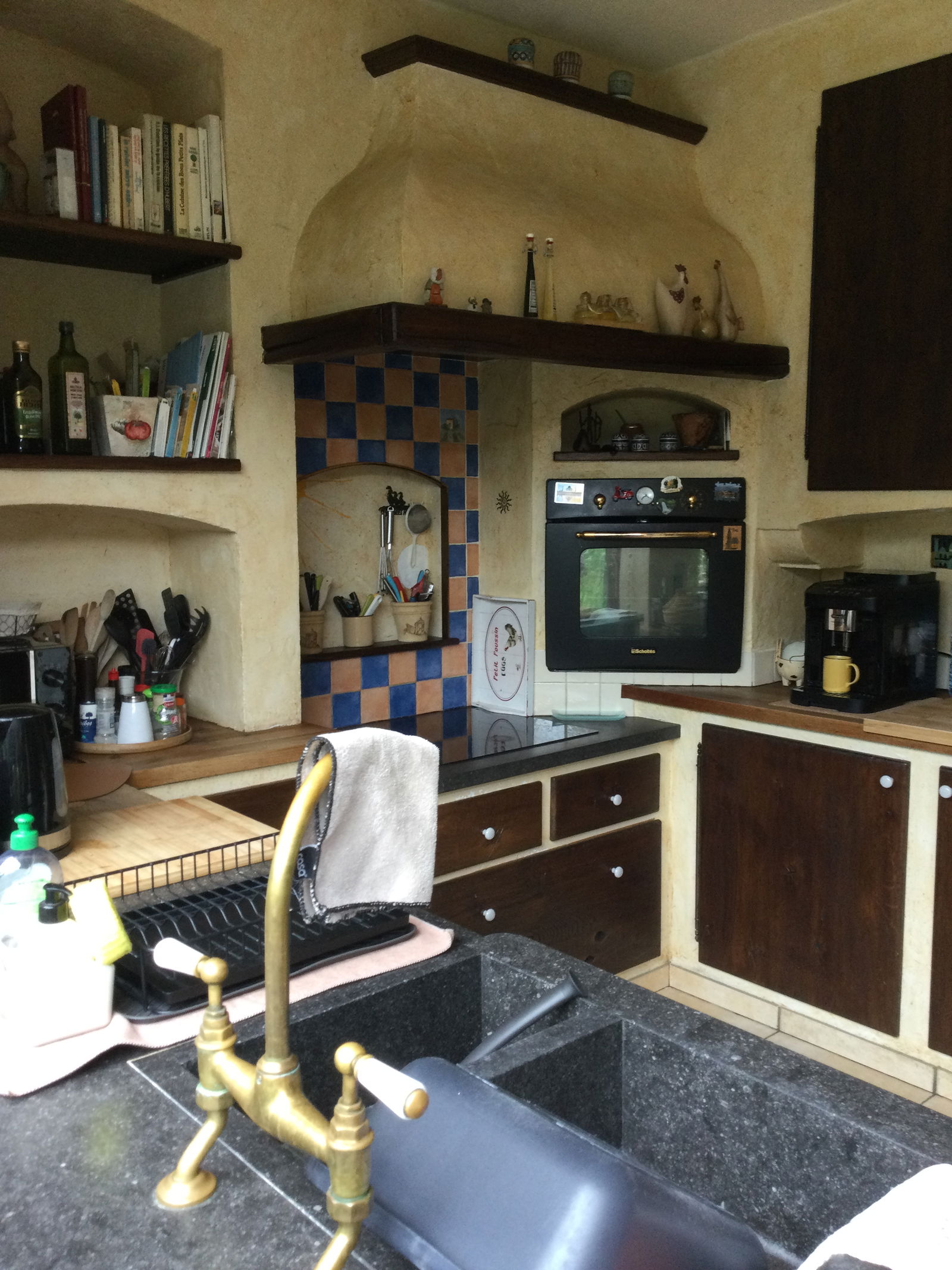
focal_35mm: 31
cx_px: 476
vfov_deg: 58.3
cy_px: 635
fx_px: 1137
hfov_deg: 45.4
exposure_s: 1/33
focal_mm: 3.3
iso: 80
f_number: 2.4
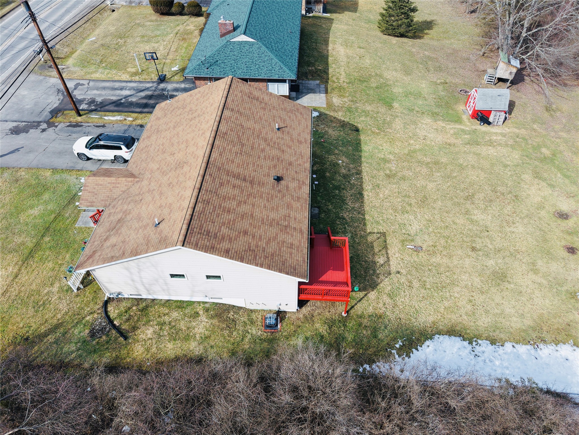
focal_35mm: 24
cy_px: 218
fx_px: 401
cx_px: 290
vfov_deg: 56.8
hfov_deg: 71.6
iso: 140
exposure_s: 1/2500
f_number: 1.8
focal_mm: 8.67
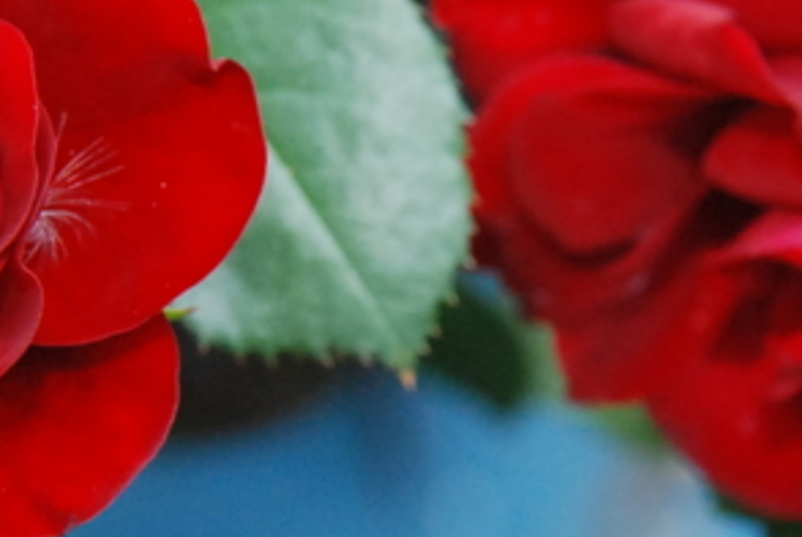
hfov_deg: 7.0
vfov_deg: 4.7
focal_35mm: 294
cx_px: 518
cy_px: 251
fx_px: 6559
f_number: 8
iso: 1600
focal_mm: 72
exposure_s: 1/125
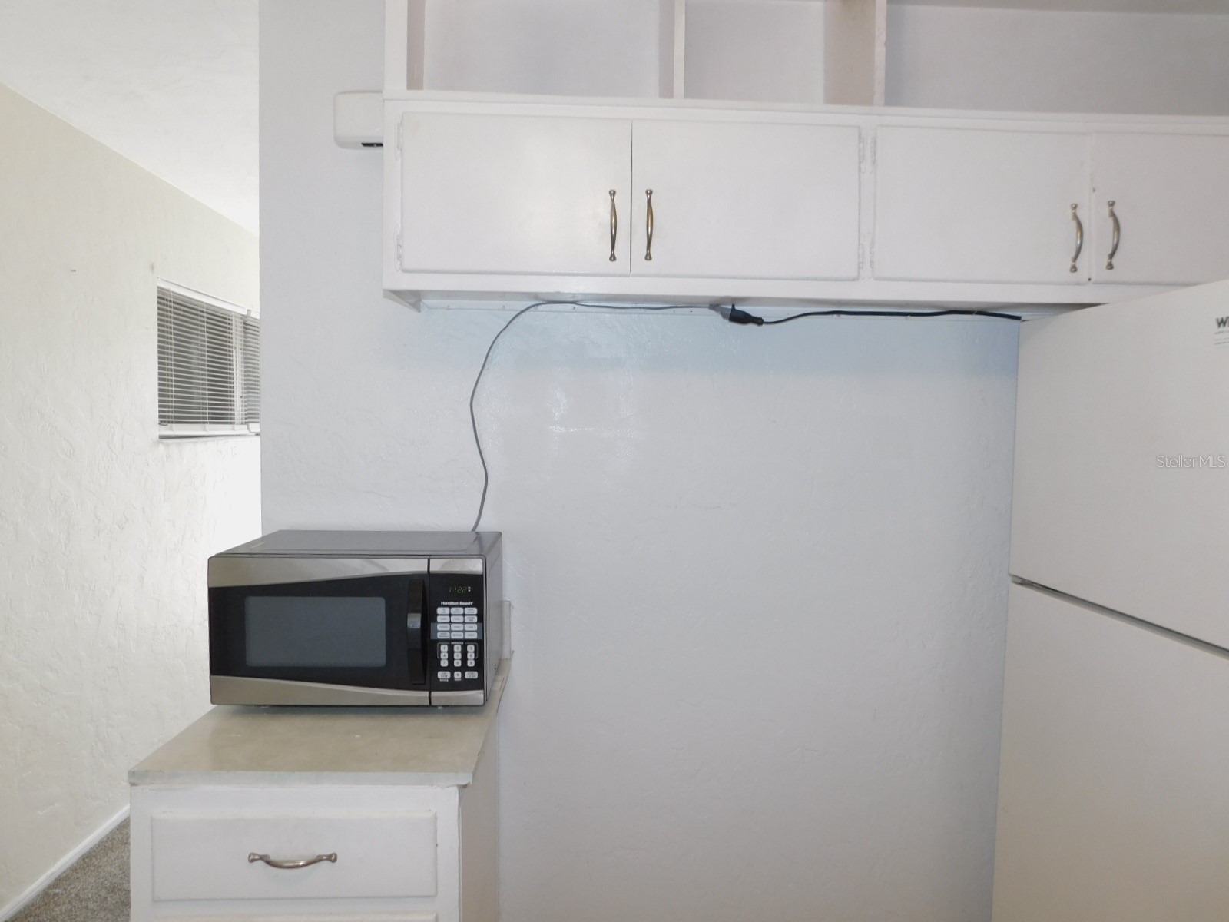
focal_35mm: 23
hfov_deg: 73.9
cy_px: 461
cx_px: 614
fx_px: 817
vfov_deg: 58.9
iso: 180
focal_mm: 4
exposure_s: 1/30
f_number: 3
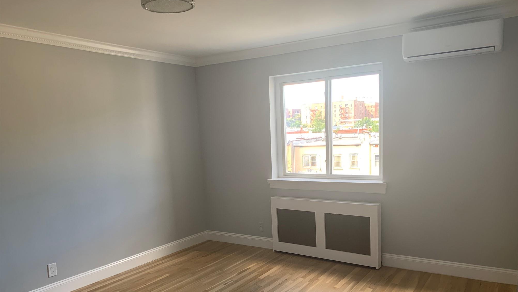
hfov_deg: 66.1
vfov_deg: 39.8
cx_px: 265
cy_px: 188
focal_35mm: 29
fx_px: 398
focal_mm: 4.25
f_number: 1.8
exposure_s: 1/121
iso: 64
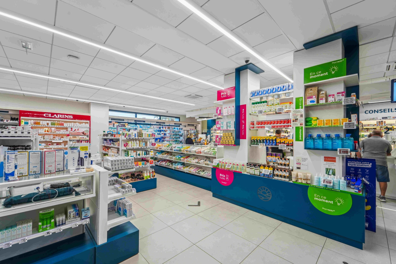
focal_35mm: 14
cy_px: 132
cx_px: 198
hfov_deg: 104.3
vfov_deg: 81.2
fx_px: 154
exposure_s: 1/20
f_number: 11
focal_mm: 14
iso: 200
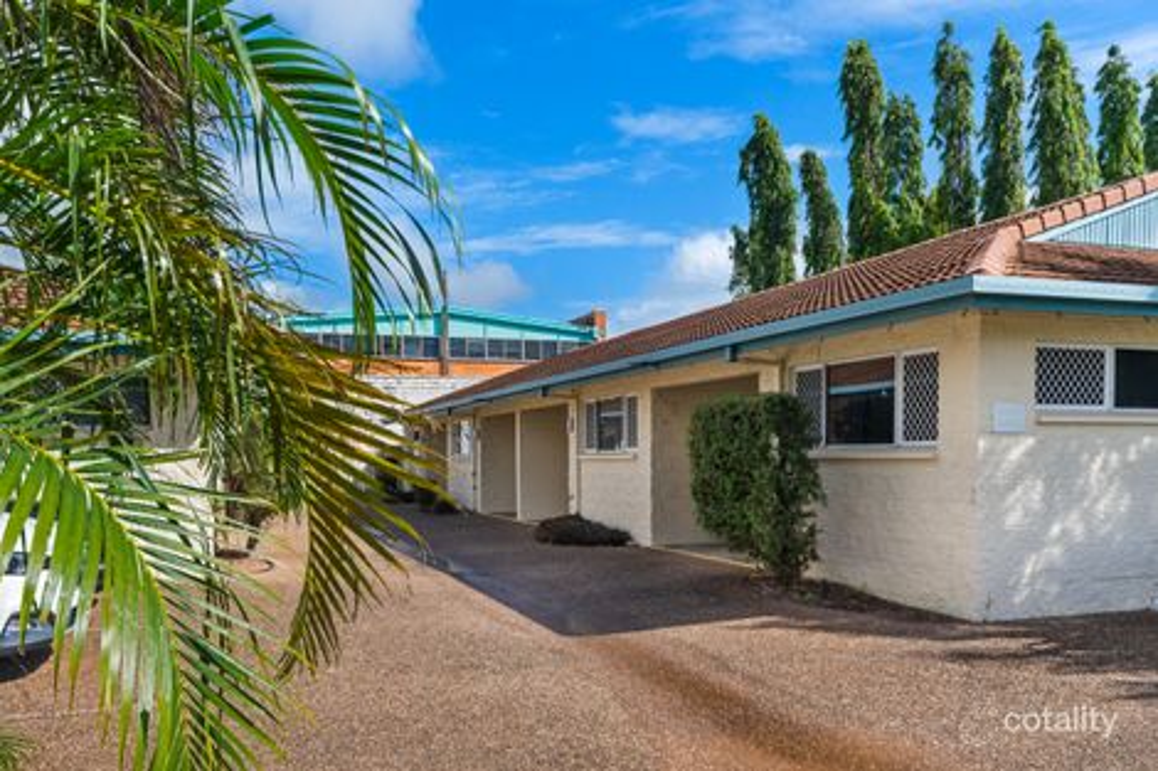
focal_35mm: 30
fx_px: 965
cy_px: 386
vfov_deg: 43.6
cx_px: 579
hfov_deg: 61.9
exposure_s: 1/800
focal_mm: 20
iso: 400
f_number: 8
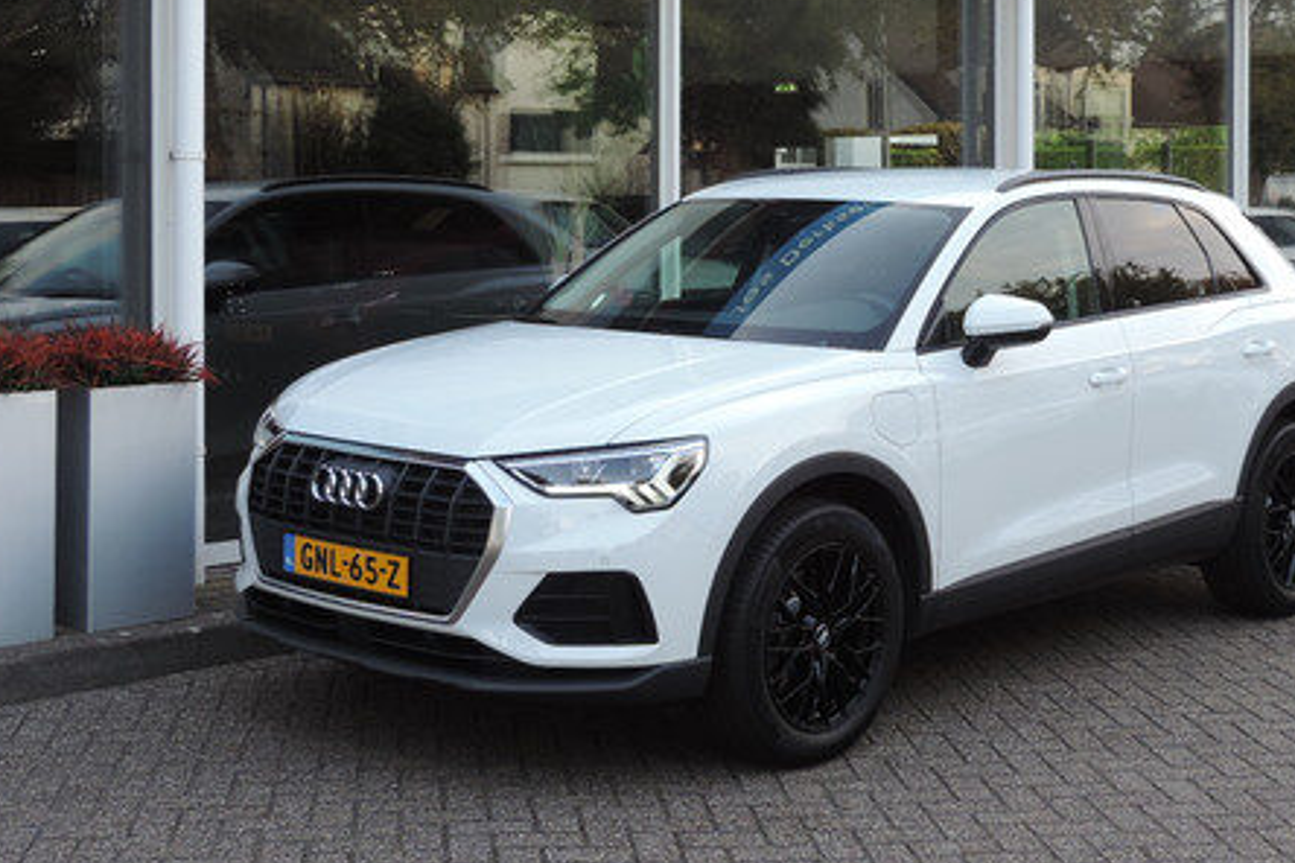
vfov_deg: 22.5
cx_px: 726
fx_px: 2158
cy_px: 257
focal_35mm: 60
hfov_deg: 33.4
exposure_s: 1/50
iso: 80
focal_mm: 7.1
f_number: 3.3
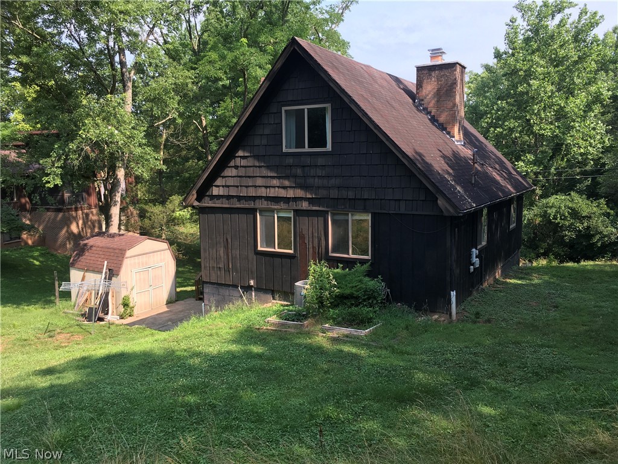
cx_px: 309
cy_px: 232
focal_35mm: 29
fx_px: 518
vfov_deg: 48.2
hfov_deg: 61.7
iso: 25
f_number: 2.2
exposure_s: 1/418
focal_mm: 4.15
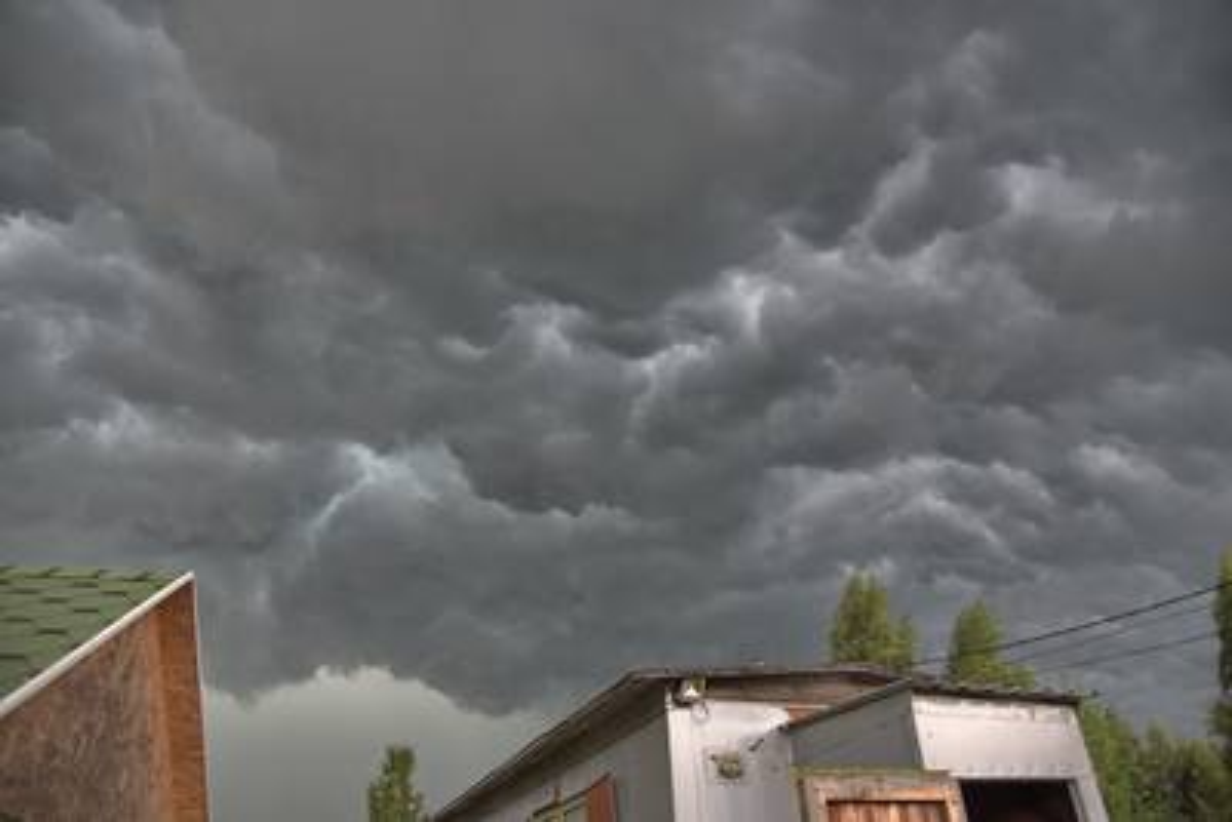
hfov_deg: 73.7
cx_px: 616
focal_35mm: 24
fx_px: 822
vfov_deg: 53.2
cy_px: 411
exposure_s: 1/100
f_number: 4
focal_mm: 24
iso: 320
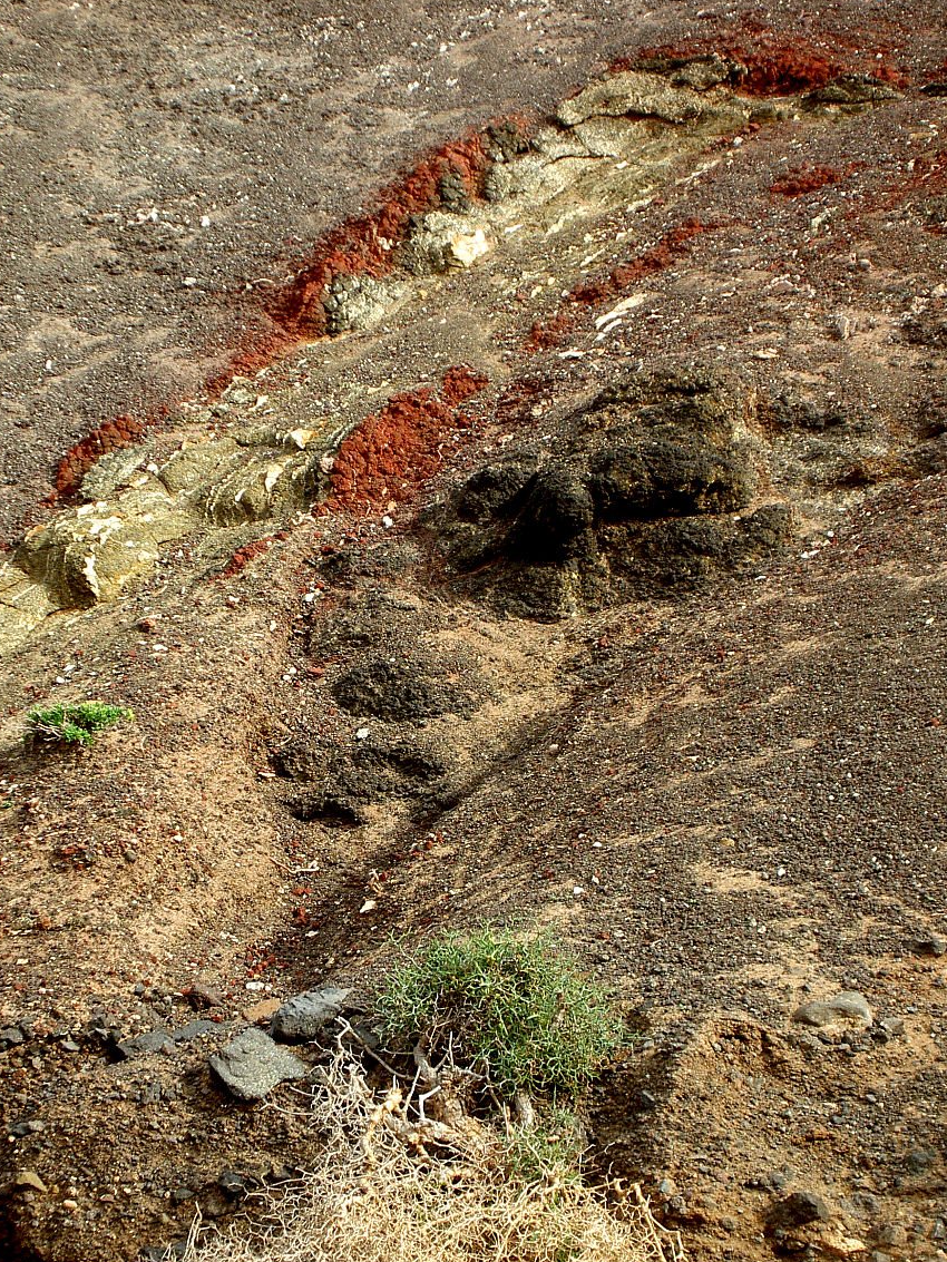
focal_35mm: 108
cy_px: 659
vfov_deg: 18.2
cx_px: 451
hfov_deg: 13.7
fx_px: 3939
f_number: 4.9
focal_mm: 16.8
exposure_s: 1/160
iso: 50
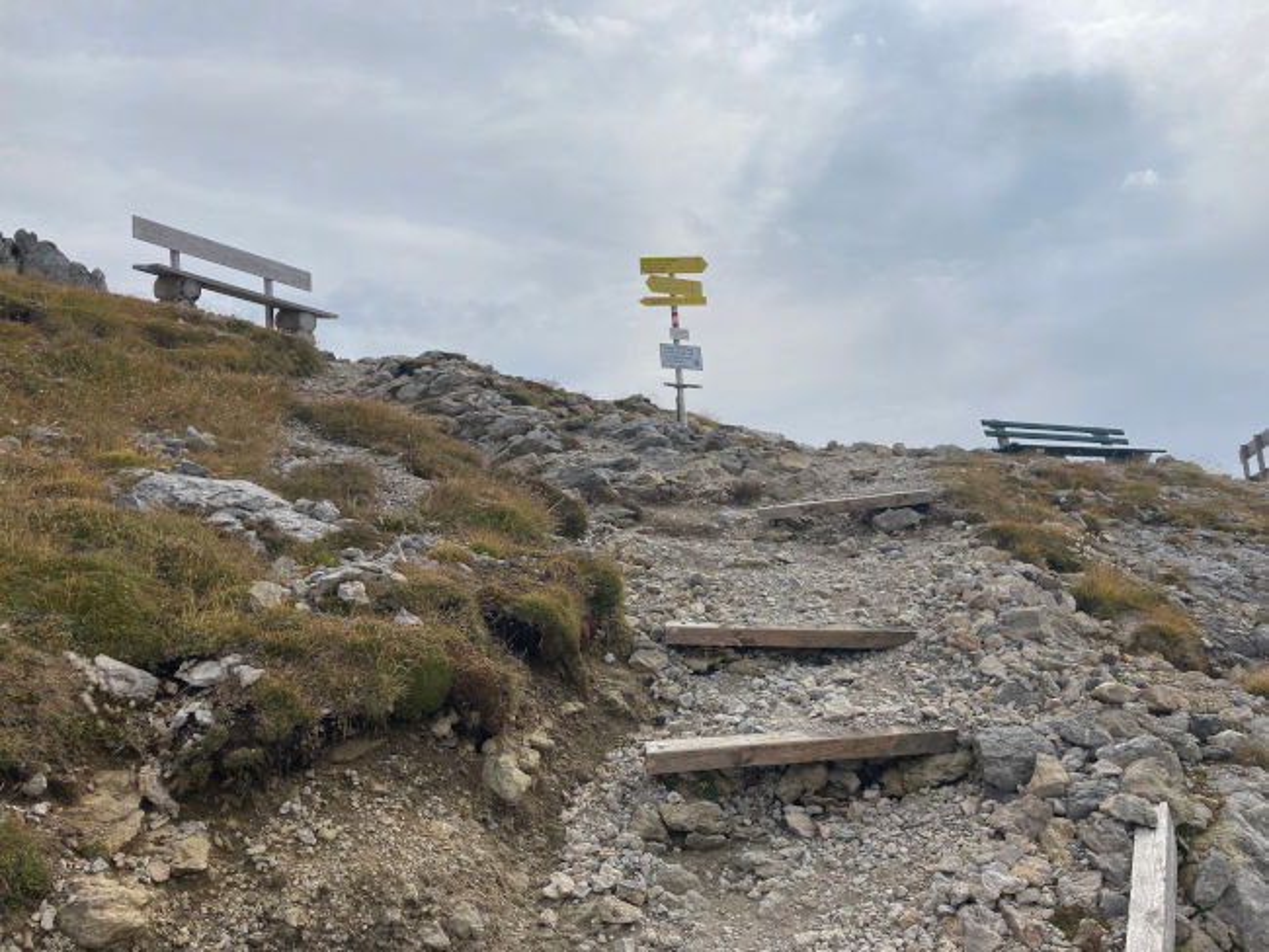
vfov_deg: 49.8
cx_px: 634
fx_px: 1027
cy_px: 476
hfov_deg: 63.4
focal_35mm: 28
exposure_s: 1/4367
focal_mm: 3.99
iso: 20
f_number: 1.8
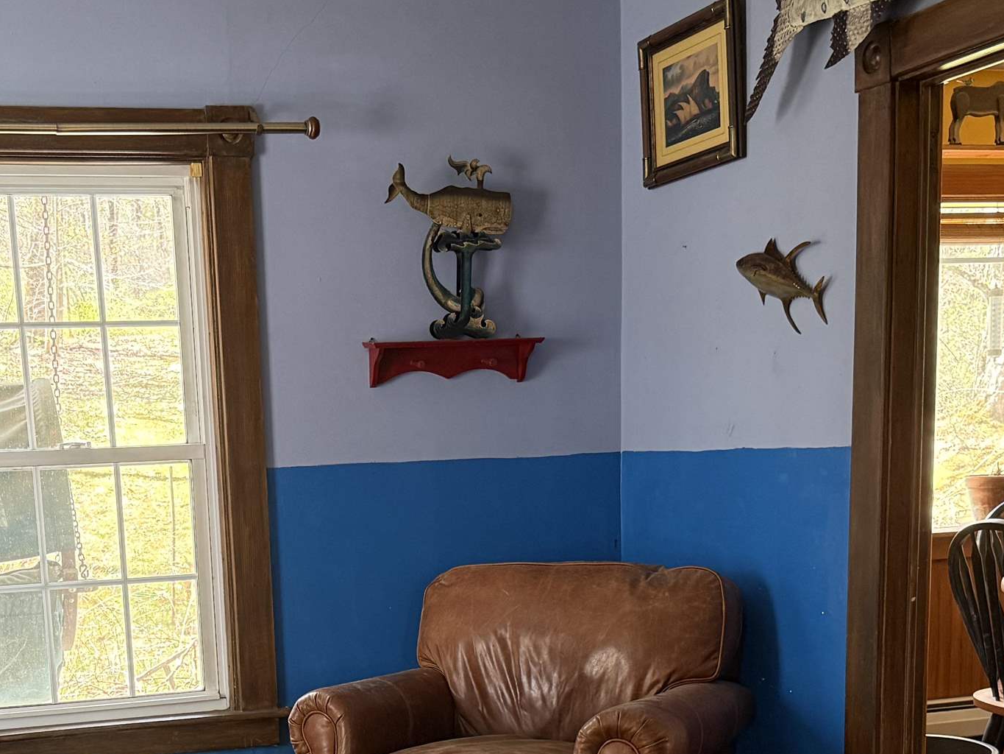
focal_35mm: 54
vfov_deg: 26.1
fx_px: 1566
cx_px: 351
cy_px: 694
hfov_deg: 35.3
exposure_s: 1/60
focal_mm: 6.76
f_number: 1.78
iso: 320
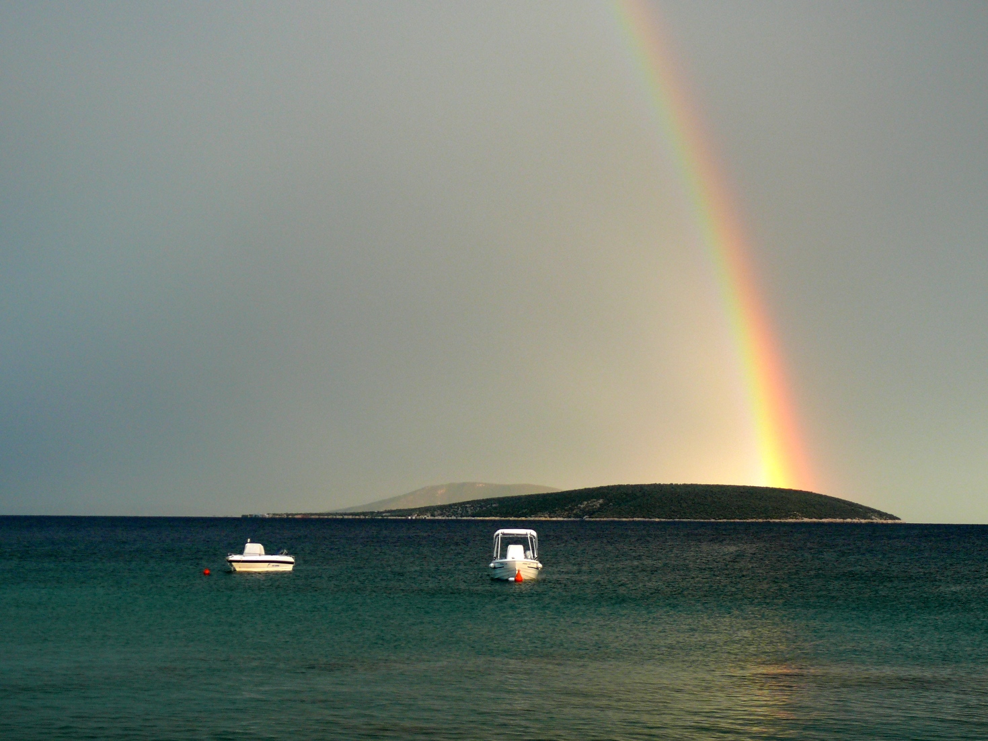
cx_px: 494
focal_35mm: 69
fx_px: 1970
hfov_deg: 28.2
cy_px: 370
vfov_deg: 21.3
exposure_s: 1/80
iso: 100
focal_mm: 13.4
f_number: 3.2
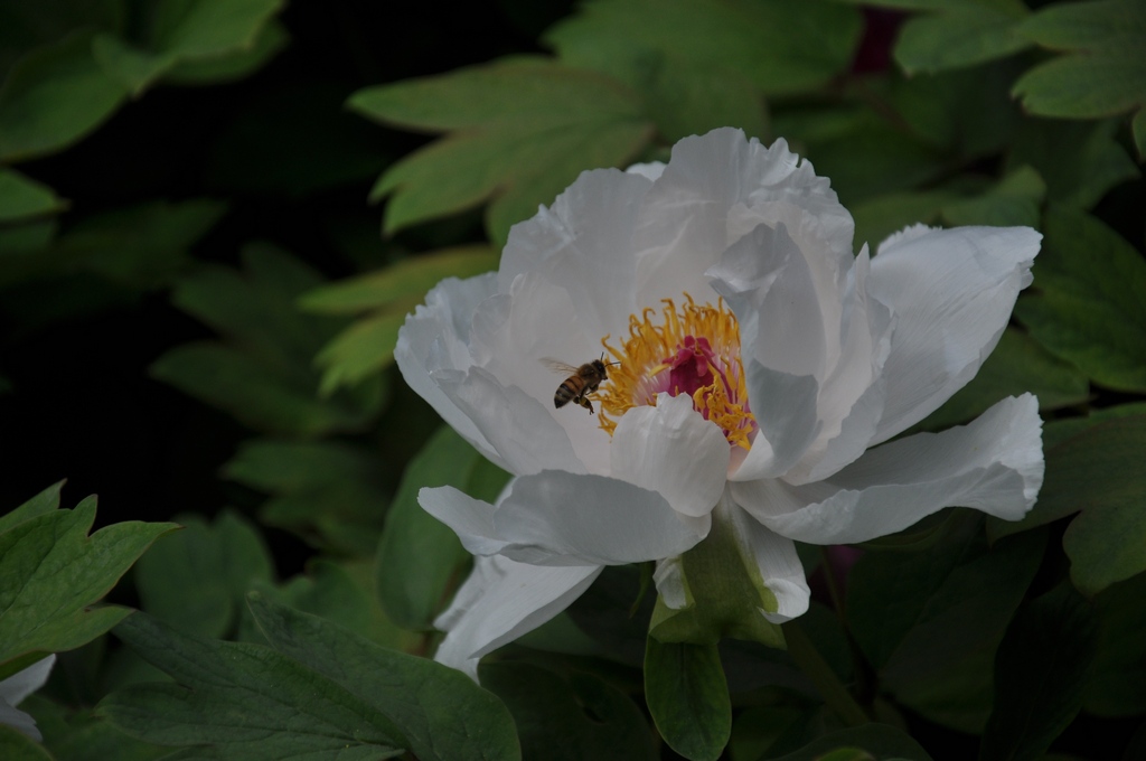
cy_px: 380
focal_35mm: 138
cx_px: 573
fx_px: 4387
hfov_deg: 14.9
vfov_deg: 9.9
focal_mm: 92
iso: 200
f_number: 5.6
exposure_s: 1/3200
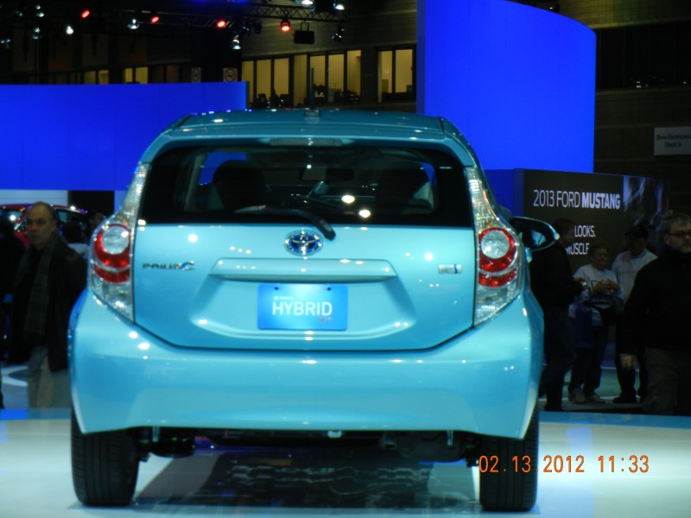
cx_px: 346
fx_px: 2655
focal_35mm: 133
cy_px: 259
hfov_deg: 14.8
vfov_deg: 11.1
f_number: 4.6
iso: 197
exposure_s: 1/60
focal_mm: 24
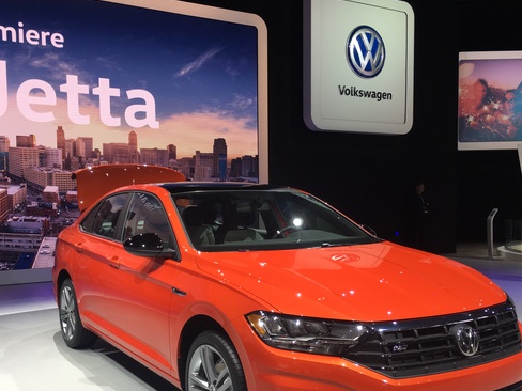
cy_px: 237
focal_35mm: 38
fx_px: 573
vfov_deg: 37.6
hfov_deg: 48.9
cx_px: 241
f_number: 2.2
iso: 40
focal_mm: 4.15
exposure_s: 1/120
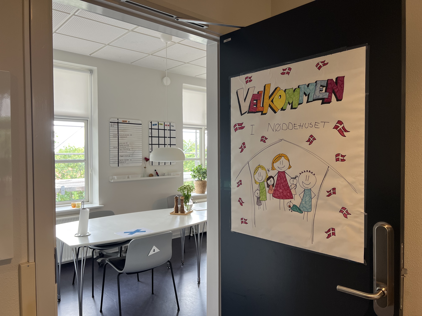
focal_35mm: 26
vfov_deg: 53.1
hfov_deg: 67.3
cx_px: 211
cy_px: 158
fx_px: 317
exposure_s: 1/100
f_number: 1.5
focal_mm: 5.7
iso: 100
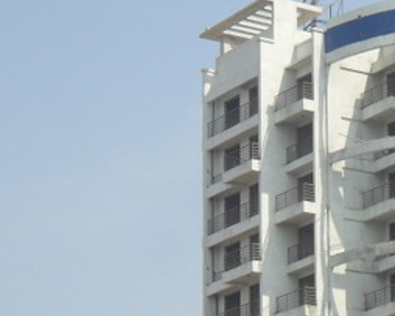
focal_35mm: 189
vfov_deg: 8.1
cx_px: 425
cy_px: 376
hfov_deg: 10.1
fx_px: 2209
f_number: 5.6
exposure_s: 1/500
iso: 100
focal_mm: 11.2
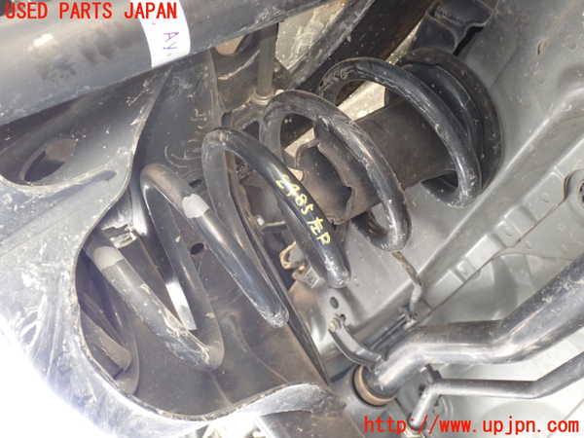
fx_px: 692
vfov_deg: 35.1
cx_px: 292
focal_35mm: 41
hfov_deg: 45.8
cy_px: 219
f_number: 2.8
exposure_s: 1/30
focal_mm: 7.31
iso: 800
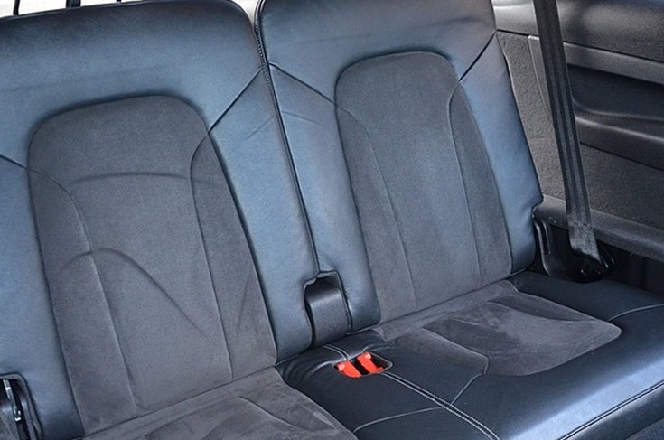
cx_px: 360
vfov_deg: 28.5
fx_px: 865
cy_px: 192
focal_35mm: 47
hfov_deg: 42.0
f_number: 3.5
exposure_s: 1/60
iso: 720
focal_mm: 18
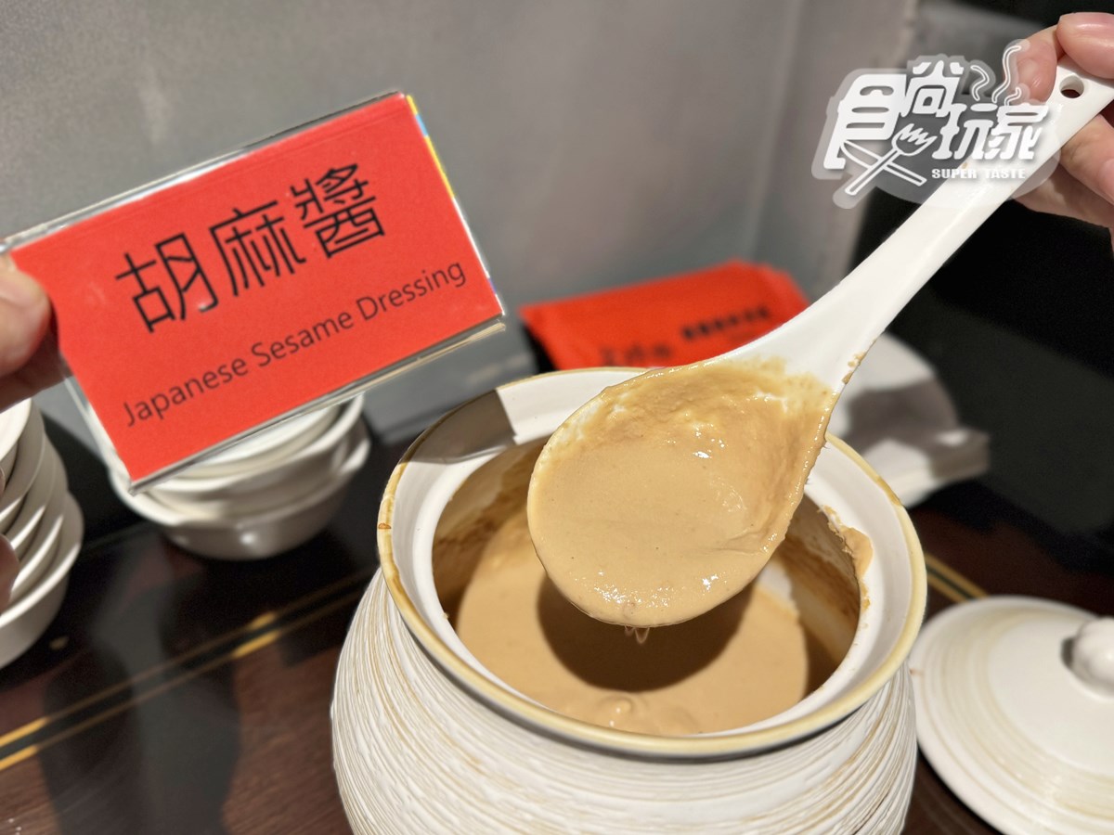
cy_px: 418
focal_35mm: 24
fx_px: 772
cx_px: 557
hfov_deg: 71.6
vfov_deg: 56.8
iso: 200
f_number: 1.78
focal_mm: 6.76
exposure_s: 1/62
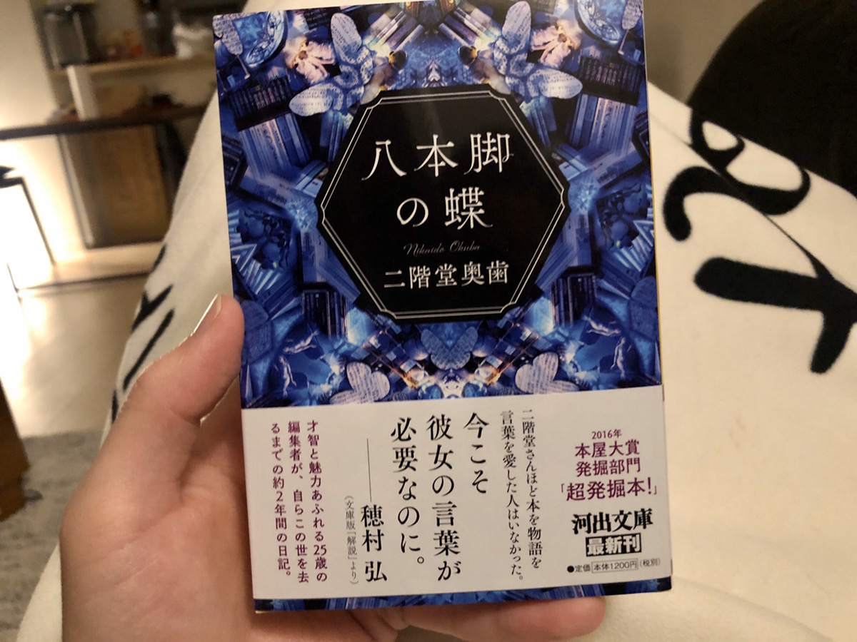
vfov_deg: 49.7
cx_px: 428
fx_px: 693
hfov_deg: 63.4
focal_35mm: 28
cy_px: 321
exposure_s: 1/5
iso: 100
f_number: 1.8
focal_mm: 3.99
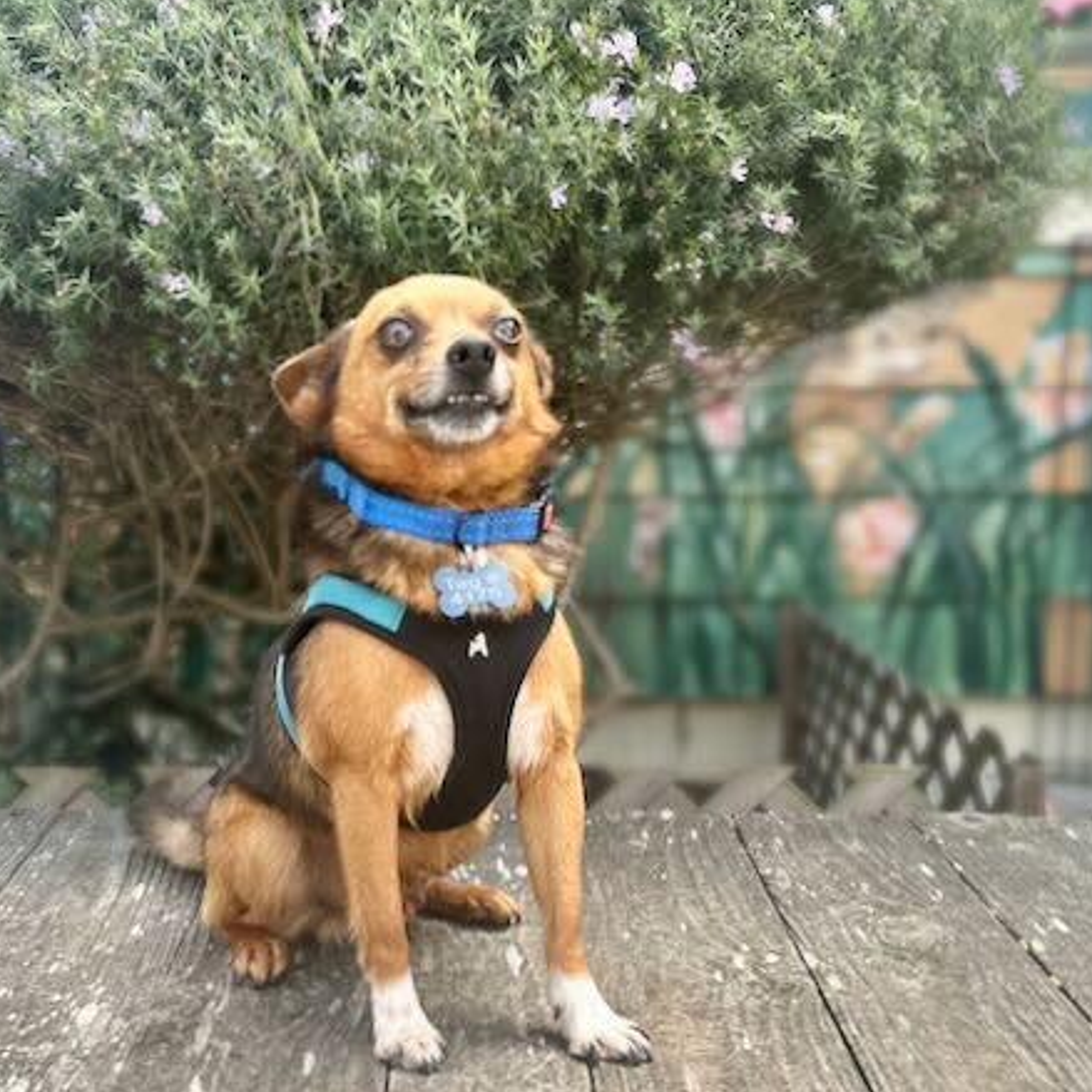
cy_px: 547
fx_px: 1035
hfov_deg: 55.4
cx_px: 458
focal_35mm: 29
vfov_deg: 55.6
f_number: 1.78
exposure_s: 1/549
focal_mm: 6.86
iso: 80
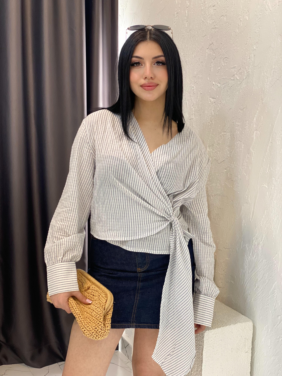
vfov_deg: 36.8
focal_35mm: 52
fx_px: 565
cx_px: 141
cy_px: 188
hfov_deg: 28.0
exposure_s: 1/122
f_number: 2
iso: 100
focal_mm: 6
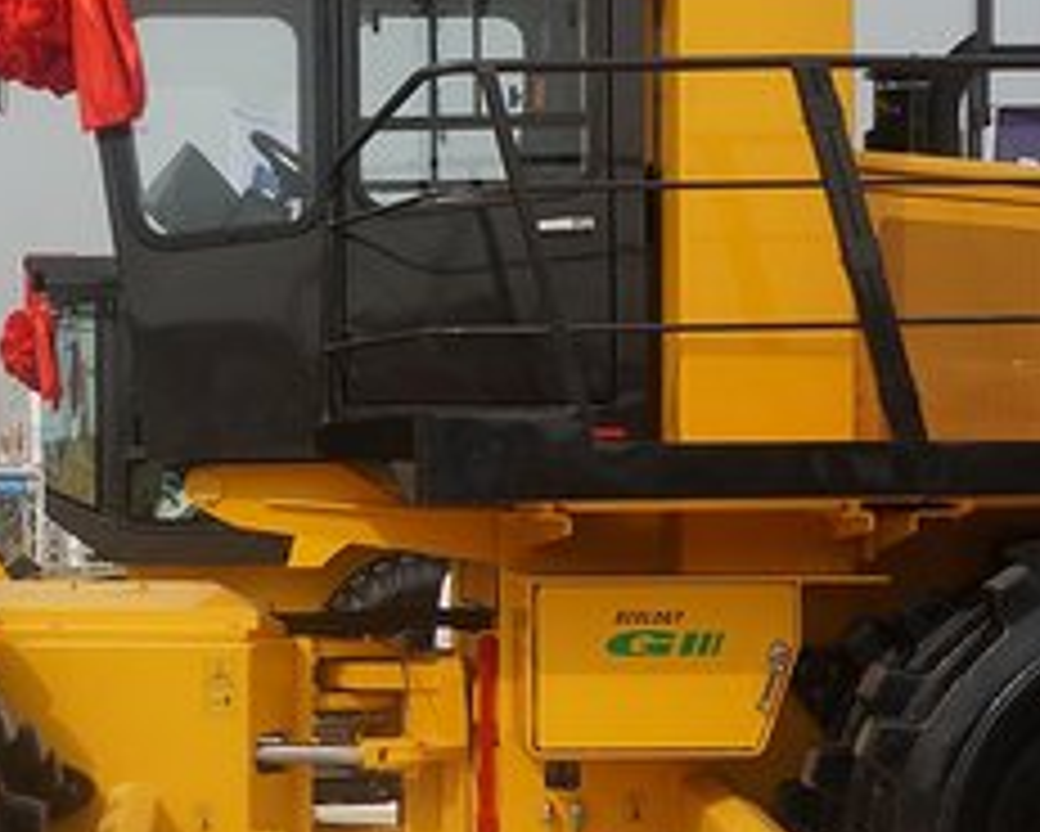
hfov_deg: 24.0
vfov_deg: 19.6
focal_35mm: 78
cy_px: 542
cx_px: 185
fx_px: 2402
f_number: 9
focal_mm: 16
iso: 100
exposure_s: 1/250
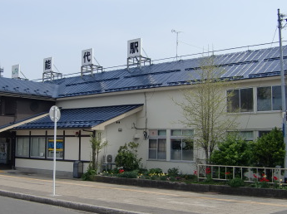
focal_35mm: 52
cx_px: 124
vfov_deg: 28.0
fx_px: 431
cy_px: 112
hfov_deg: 36.8
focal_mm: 4.9
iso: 64
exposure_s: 1/200
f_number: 7
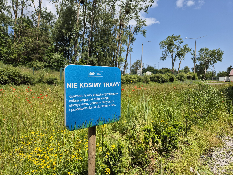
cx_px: 116
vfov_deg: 58.9
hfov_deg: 73.9
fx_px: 155
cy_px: 88
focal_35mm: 23
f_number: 1.8
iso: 25
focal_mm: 5.4
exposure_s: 1/2088
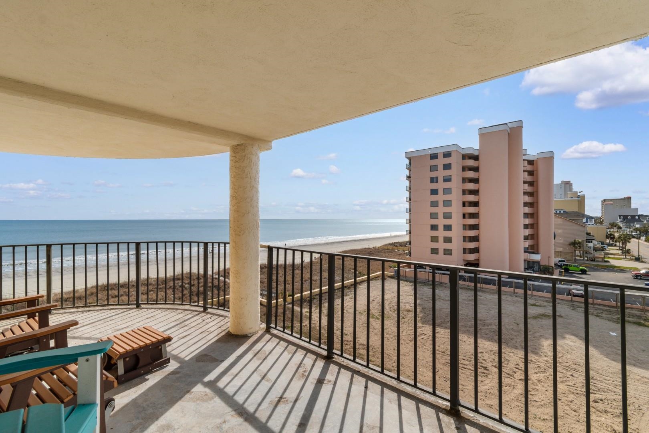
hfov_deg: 100.4
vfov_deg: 77.3
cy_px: 216
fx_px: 270
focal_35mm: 15
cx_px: 324
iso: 100
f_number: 11
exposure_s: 1/500
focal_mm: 10
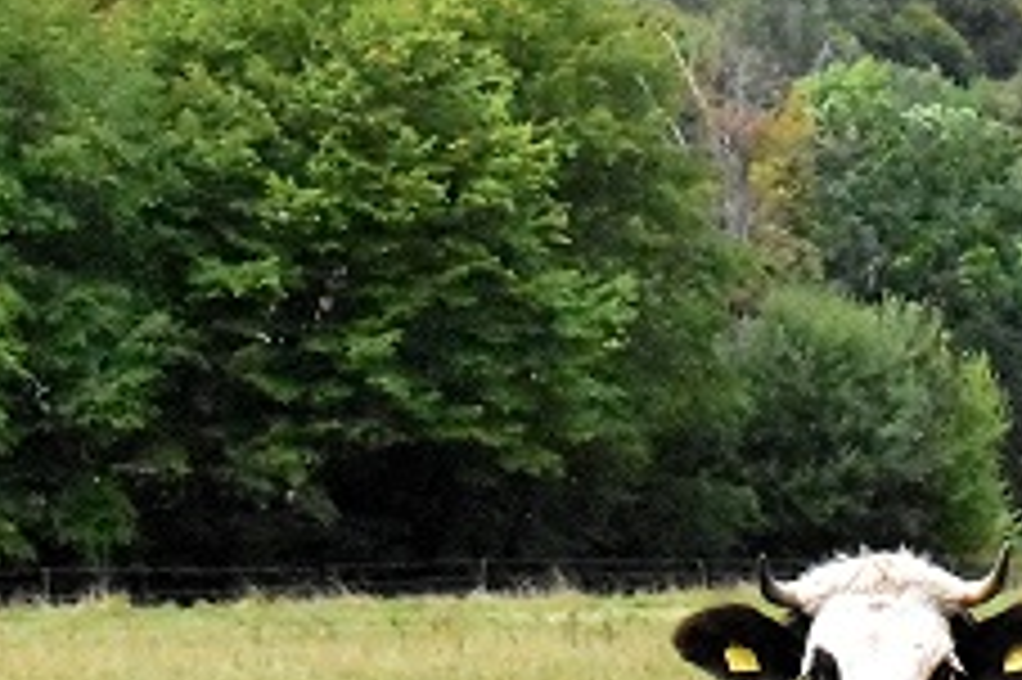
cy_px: 342
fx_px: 3603
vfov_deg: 10.8
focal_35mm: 127
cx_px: 1017
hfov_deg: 15.8
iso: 18000
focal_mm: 32
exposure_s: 1/8000
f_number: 10
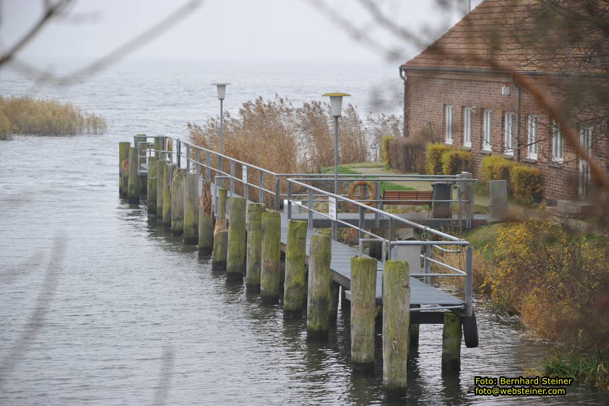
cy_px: 203
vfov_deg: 8.1
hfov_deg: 12.1
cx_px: 304
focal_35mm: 170
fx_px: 2874
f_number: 5
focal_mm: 170
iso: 250
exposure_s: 1/100
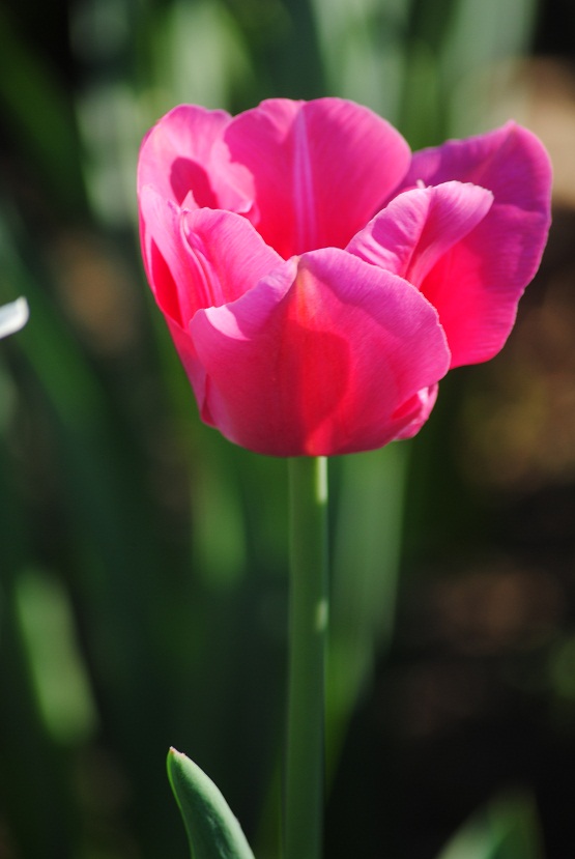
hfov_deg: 3.1
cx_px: 288
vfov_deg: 4.6
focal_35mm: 450
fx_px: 10749
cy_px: 430
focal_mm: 300
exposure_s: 1/80
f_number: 5.6
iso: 100
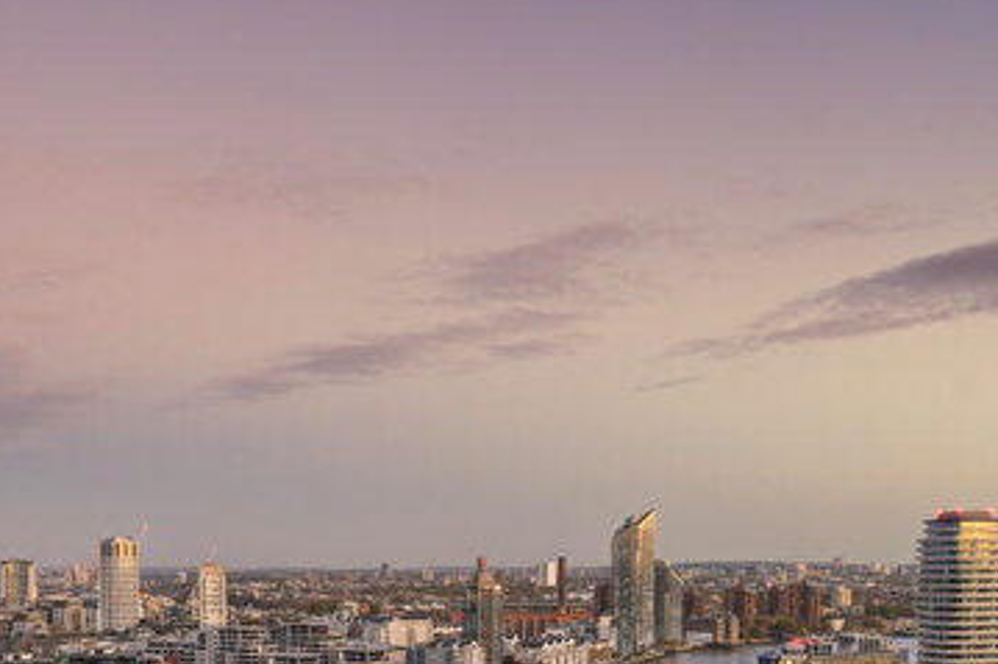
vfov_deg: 31.9
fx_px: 1108
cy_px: 585
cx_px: 347
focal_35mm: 40
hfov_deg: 47.8
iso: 400
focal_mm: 20.5
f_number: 5.6
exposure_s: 1/20
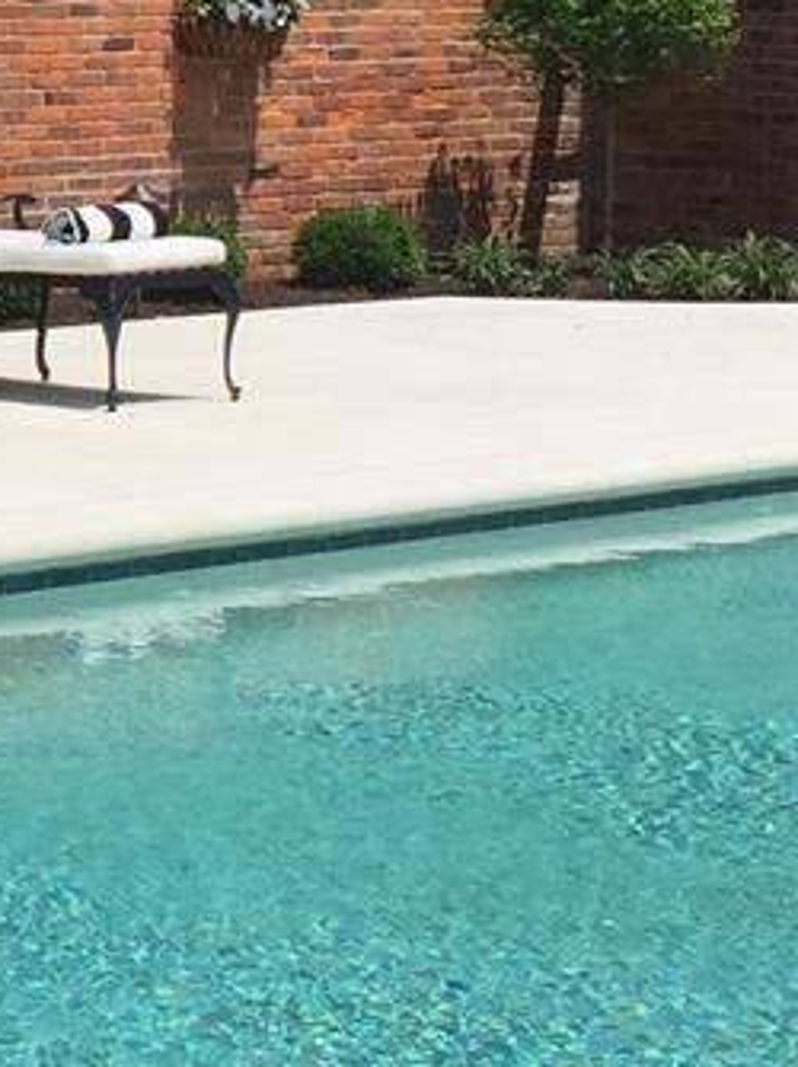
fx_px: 4278
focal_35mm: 139
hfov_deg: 10.2
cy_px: -32
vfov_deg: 14.0
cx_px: -479
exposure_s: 1/3597
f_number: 2.2
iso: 32
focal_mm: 4.15
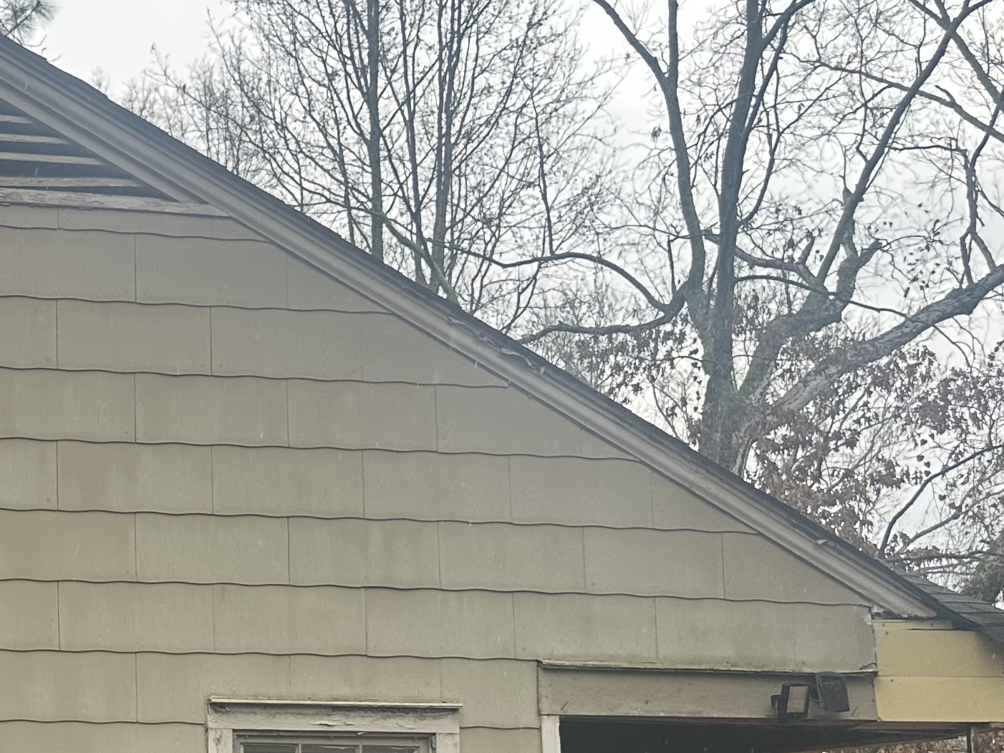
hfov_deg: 24.8
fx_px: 2002
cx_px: -268
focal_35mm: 69
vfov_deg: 20.6
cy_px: 767
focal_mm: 6.86
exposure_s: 1/791
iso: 80
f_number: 1.78
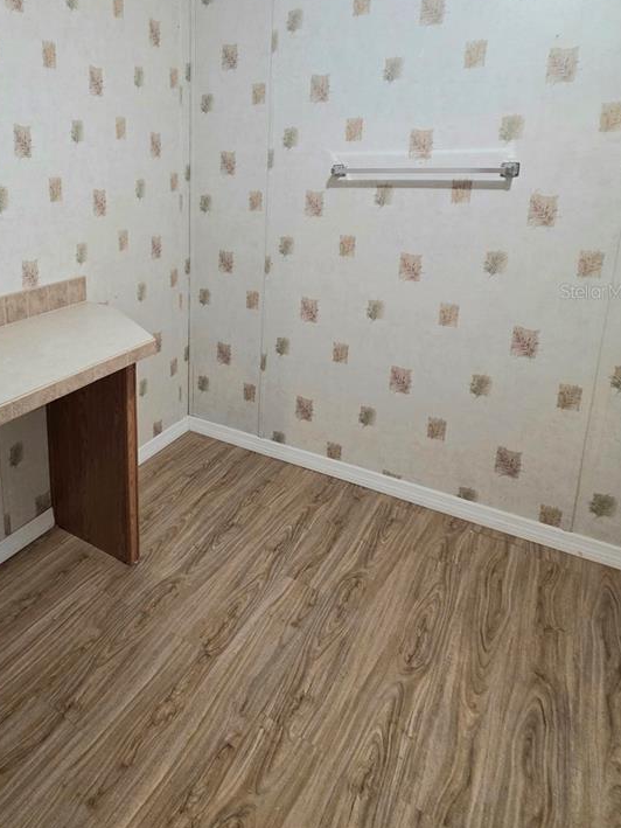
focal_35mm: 22
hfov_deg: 56.4
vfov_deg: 74.5
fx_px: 526
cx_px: 118
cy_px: 291
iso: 400
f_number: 1.9
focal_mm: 2.2
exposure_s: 1/60.2
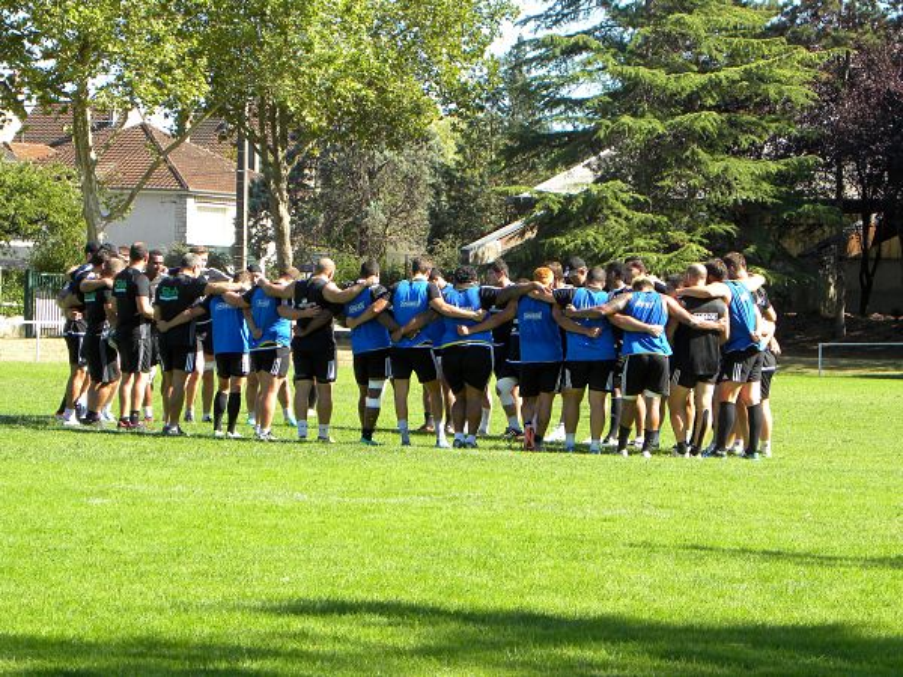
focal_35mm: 184
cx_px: 452
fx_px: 4800
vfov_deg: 8.1
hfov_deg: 10.7
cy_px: 338
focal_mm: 32.7
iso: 64
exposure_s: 1/157
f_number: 4.5
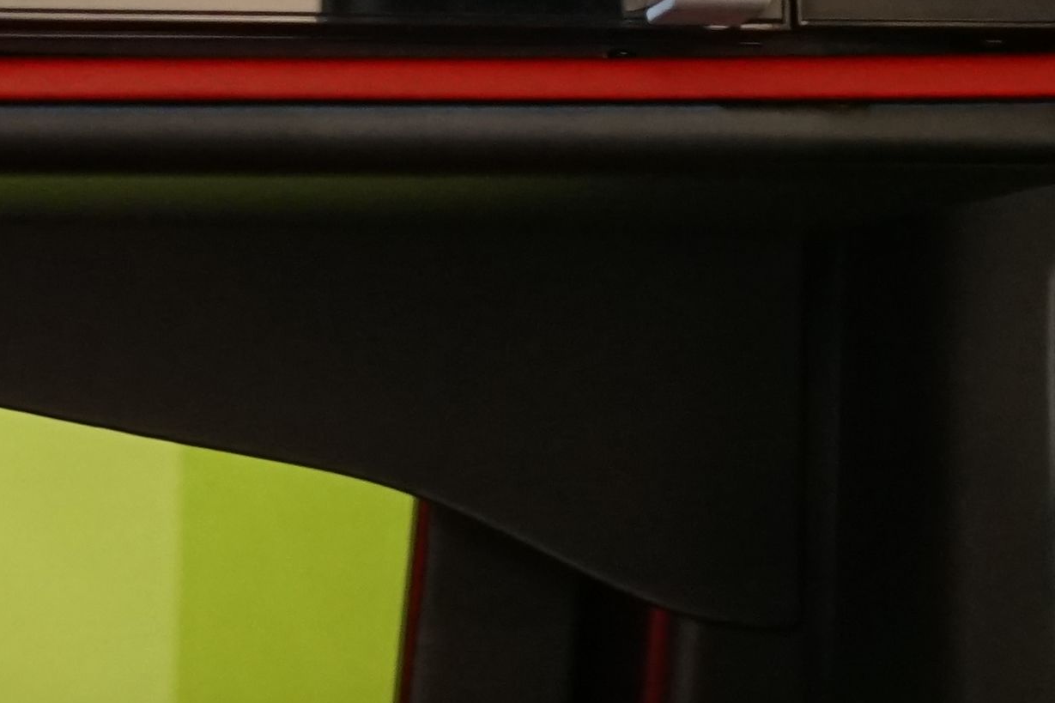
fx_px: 4864
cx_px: -243
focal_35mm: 166
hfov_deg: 12.1
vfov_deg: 8.0
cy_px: -515
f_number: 4
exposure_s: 1/30
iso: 1600
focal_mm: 34
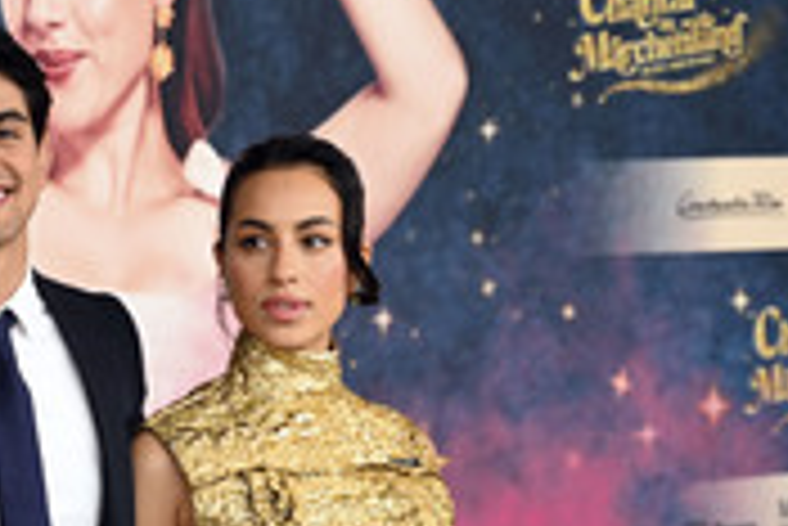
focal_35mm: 193
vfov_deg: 7.1
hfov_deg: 10.5
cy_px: 602
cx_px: -106
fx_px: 4228
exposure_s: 1/160
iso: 320
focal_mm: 75
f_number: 2.8
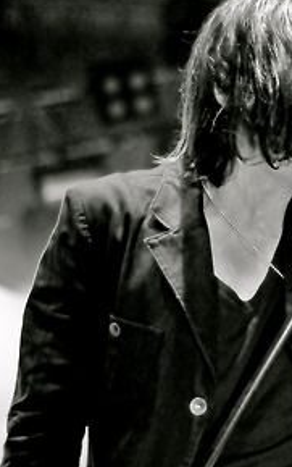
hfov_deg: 9.8
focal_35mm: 132
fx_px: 1678
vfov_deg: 15.8
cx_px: 321
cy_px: 208
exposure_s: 1/1250
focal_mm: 50
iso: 3200
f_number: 1.8
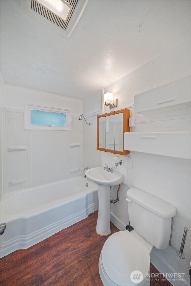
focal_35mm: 12
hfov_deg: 90.0
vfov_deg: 112.6
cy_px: 143
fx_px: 95
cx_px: 96
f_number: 8
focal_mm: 12
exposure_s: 1/30
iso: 1250
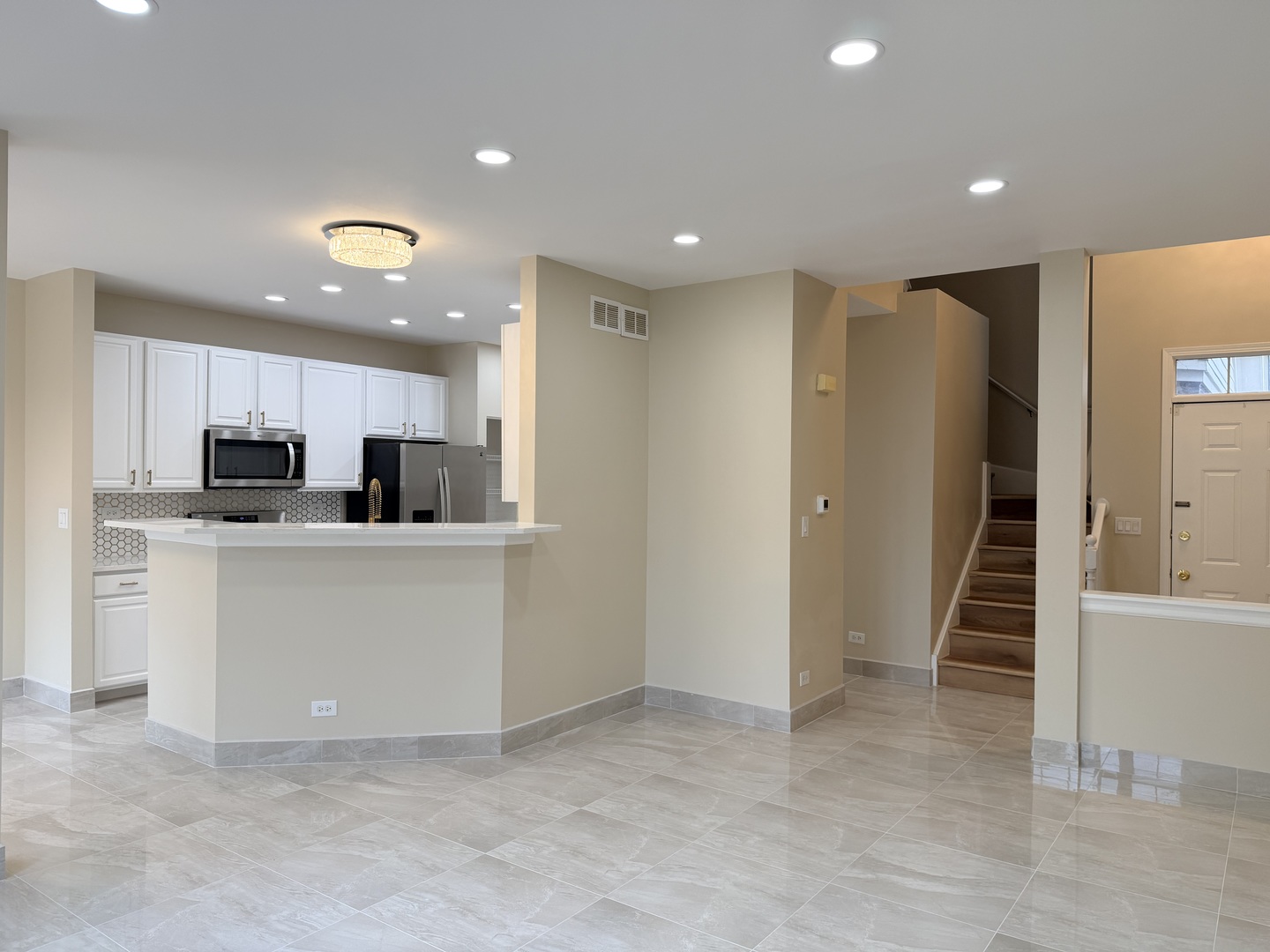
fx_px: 881
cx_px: 635
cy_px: 476
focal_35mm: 24
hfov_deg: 71.6
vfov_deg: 56.8
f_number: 1.78
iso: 80
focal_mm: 6.76
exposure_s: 1/176
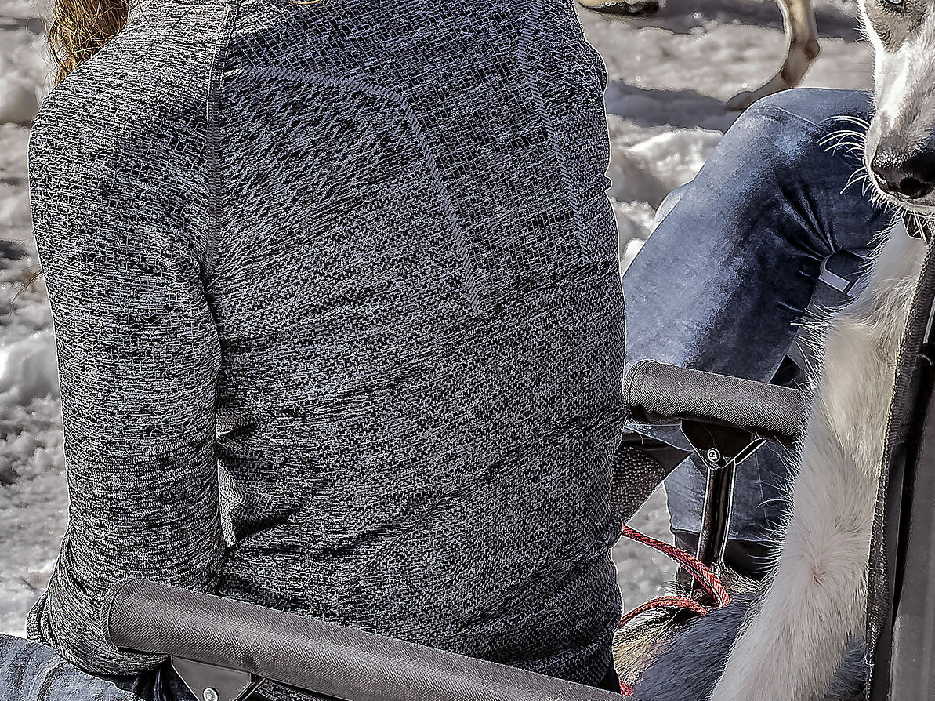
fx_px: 4347
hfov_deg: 12.3
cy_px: 209
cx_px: 481
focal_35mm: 161
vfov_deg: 9.2
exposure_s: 1/400
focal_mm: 40
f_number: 6.3
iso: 200
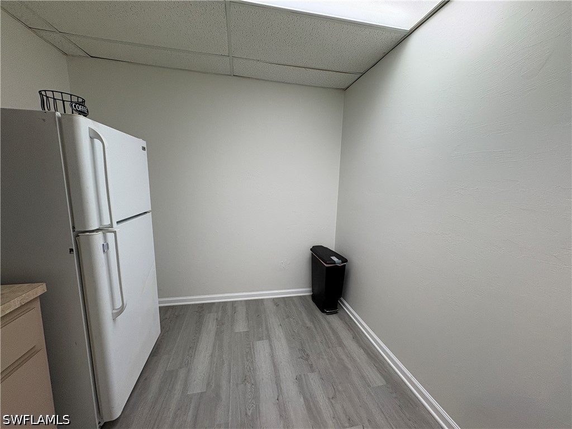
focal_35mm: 14
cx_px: 286
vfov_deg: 85.7
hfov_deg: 102.1
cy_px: 214
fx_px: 231
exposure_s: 1/120
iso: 160
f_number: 2.2
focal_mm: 2.22
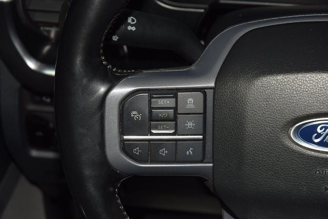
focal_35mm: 105
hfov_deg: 19.5
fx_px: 957
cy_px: 110
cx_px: 164
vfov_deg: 13.0
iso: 100
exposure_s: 1/125
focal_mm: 70
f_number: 8
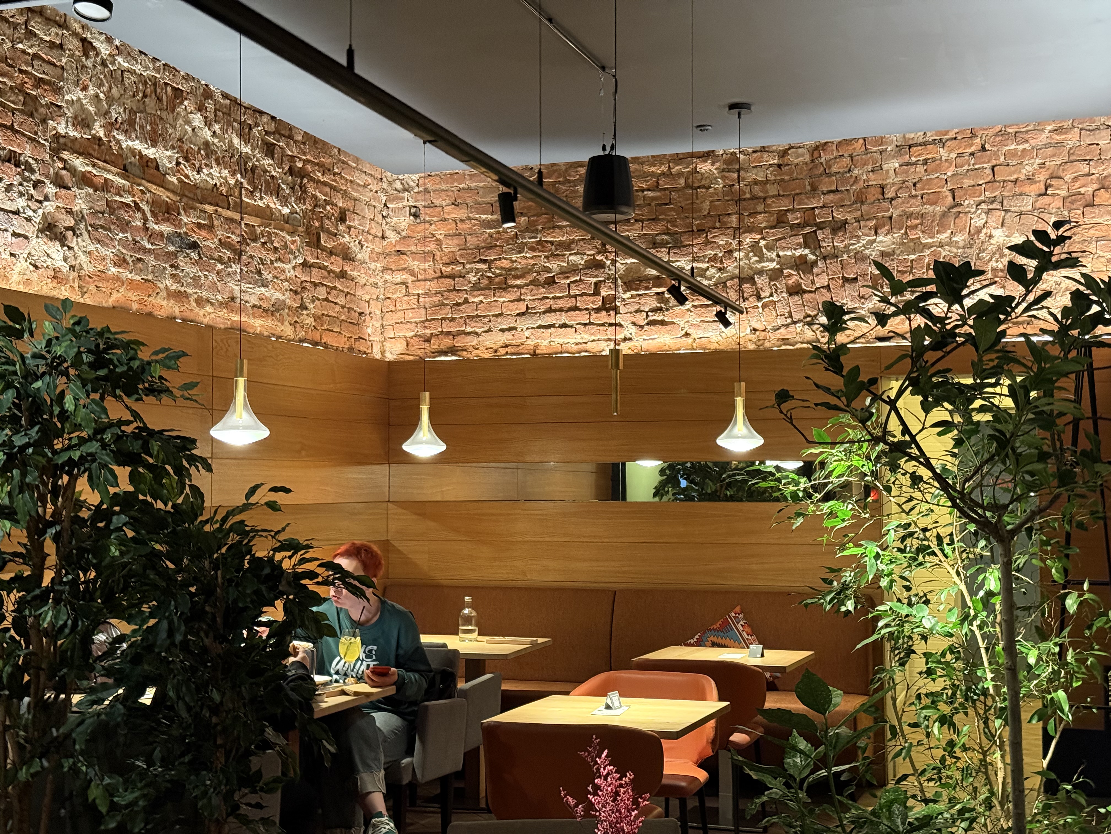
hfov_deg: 39.7
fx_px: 1541
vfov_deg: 30.3
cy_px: 417
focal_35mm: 48
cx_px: 556
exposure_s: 1/25
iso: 500
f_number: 1.78
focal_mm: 6.76
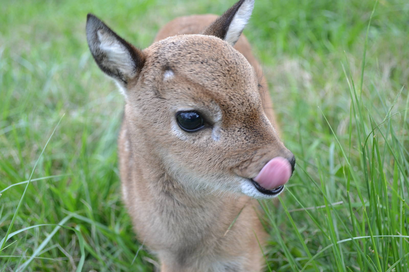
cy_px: 136
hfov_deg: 35.1
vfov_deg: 23.8
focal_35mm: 57
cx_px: 204
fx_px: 648
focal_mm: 38
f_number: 5.6
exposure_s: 1/60
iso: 360
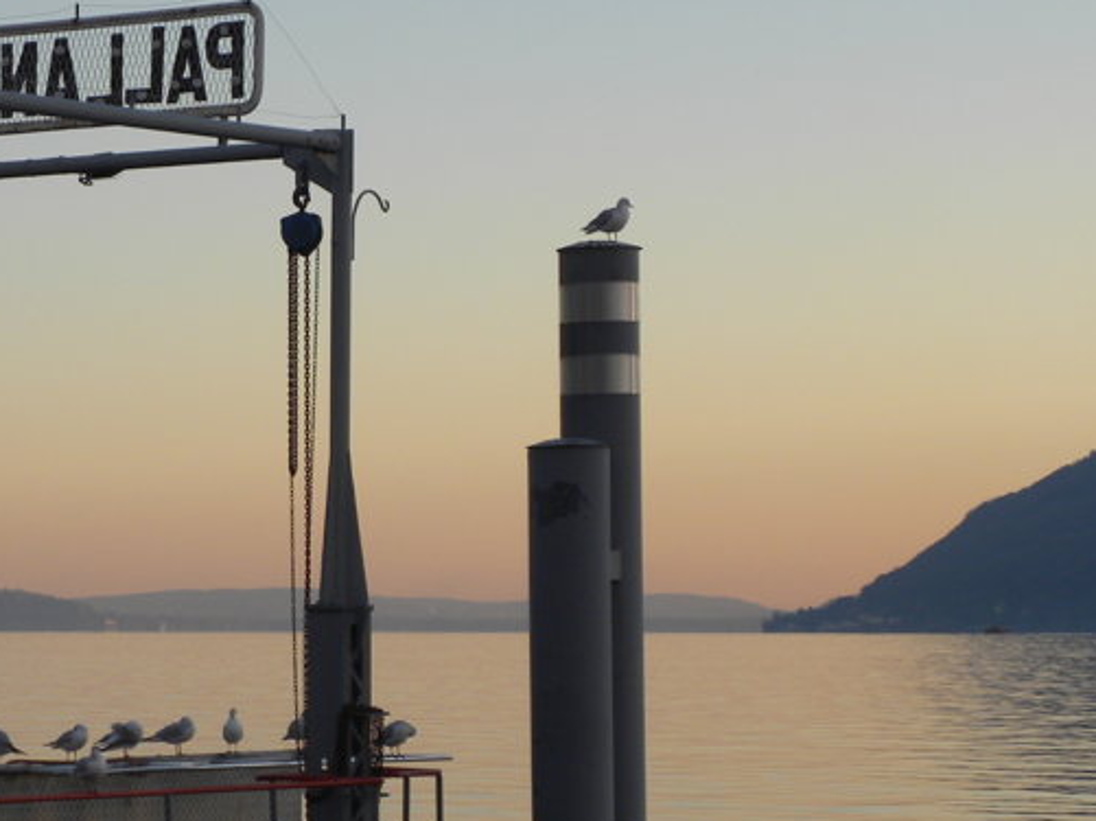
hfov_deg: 14.5
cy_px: 571
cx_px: 164
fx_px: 4271
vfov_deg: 11.0
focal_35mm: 135
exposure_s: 1/279
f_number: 3.5
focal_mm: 11.8
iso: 64
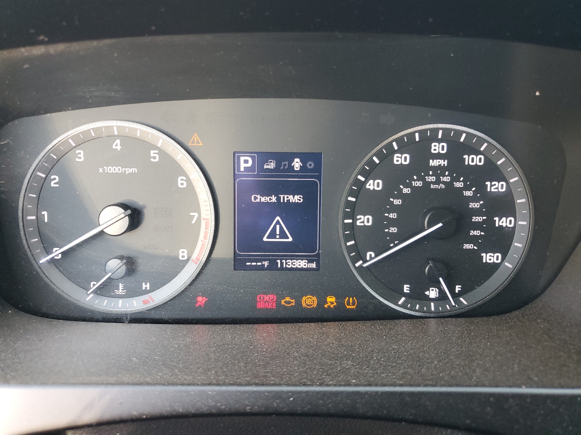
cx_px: 290
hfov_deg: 67.3
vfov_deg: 53.1
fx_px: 436
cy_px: 218
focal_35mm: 26
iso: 132
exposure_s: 1/60.2
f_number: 1.5
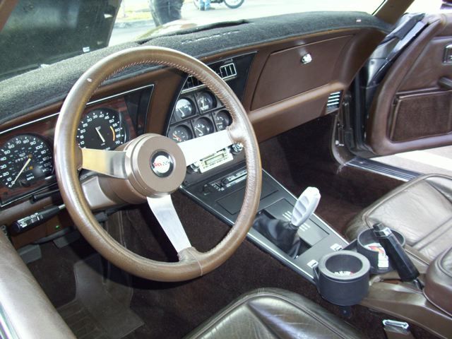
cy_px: 170
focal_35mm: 34
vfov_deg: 41.8
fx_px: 444
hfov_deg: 54.0
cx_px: 226
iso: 160
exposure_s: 1/40
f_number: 2.9
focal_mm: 5.7
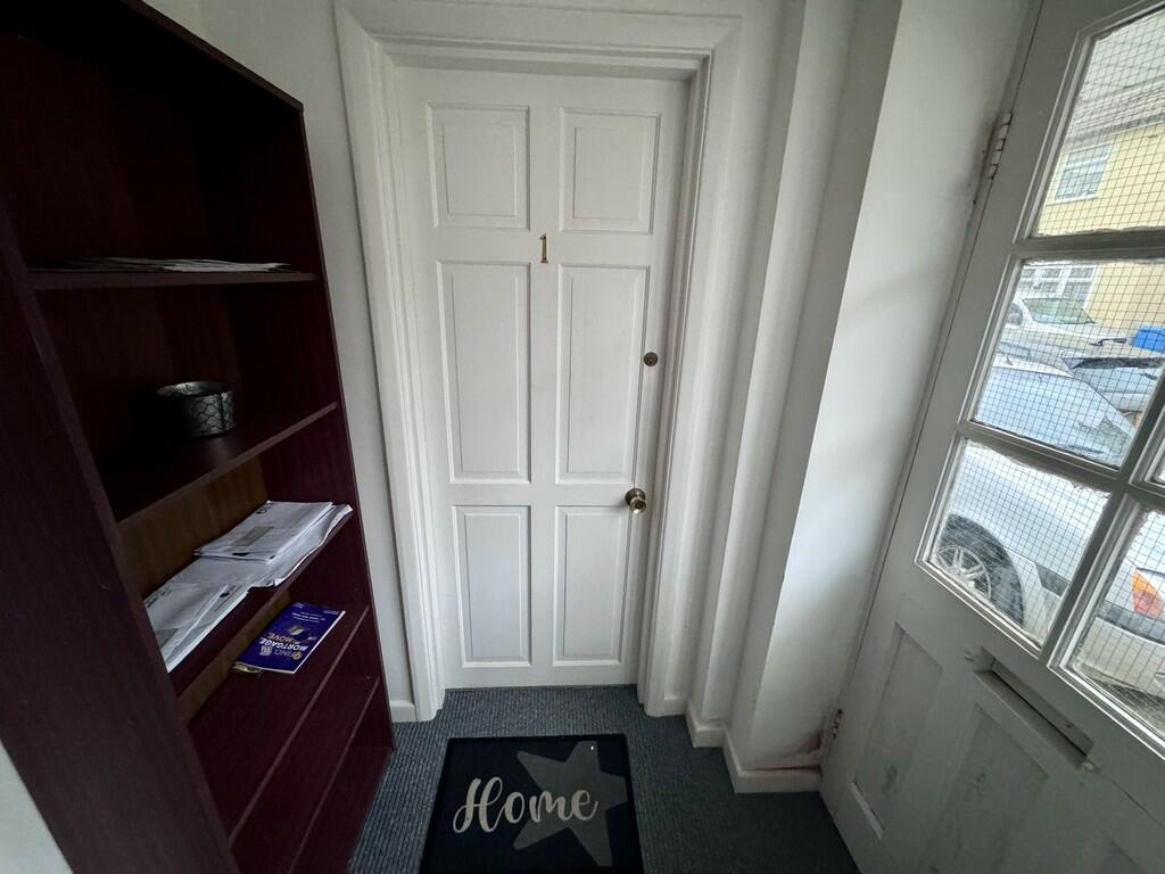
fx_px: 471
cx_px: 582
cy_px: 437
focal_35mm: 14
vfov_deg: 85.7
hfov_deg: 102.1
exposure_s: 1/60
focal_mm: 2.22
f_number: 2.2
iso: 1000
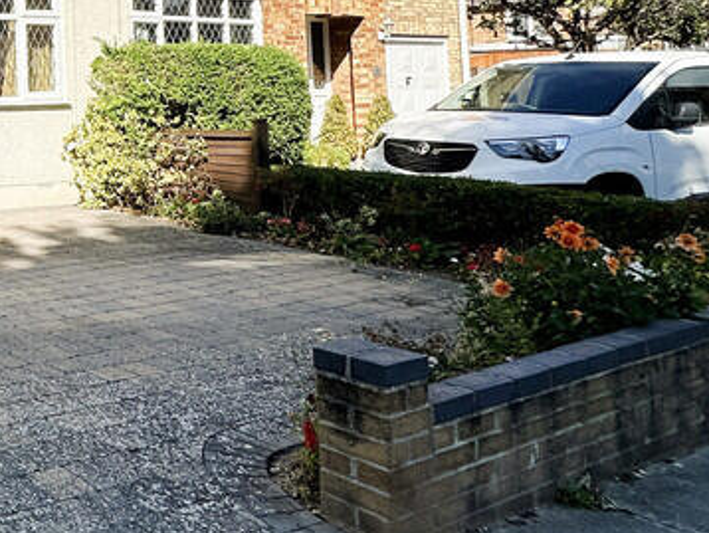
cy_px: 79
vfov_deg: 34.5
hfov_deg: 34.5
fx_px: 820
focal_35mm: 40
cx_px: -192
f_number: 2.2
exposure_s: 1/1916
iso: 40
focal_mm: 2.22
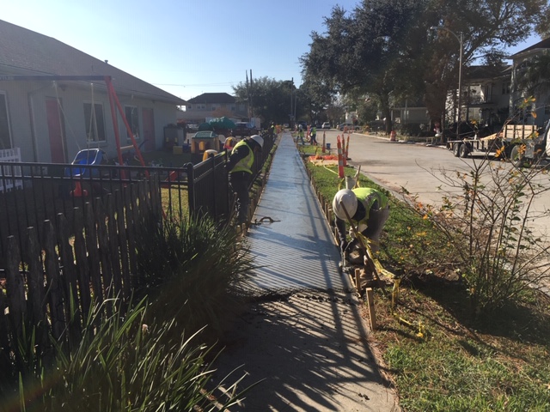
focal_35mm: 29
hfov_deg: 61.7
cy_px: 206
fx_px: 461
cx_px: 275
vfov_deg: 48.2
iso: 25
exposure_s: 1/1399
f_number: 2.2
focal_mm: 4.15
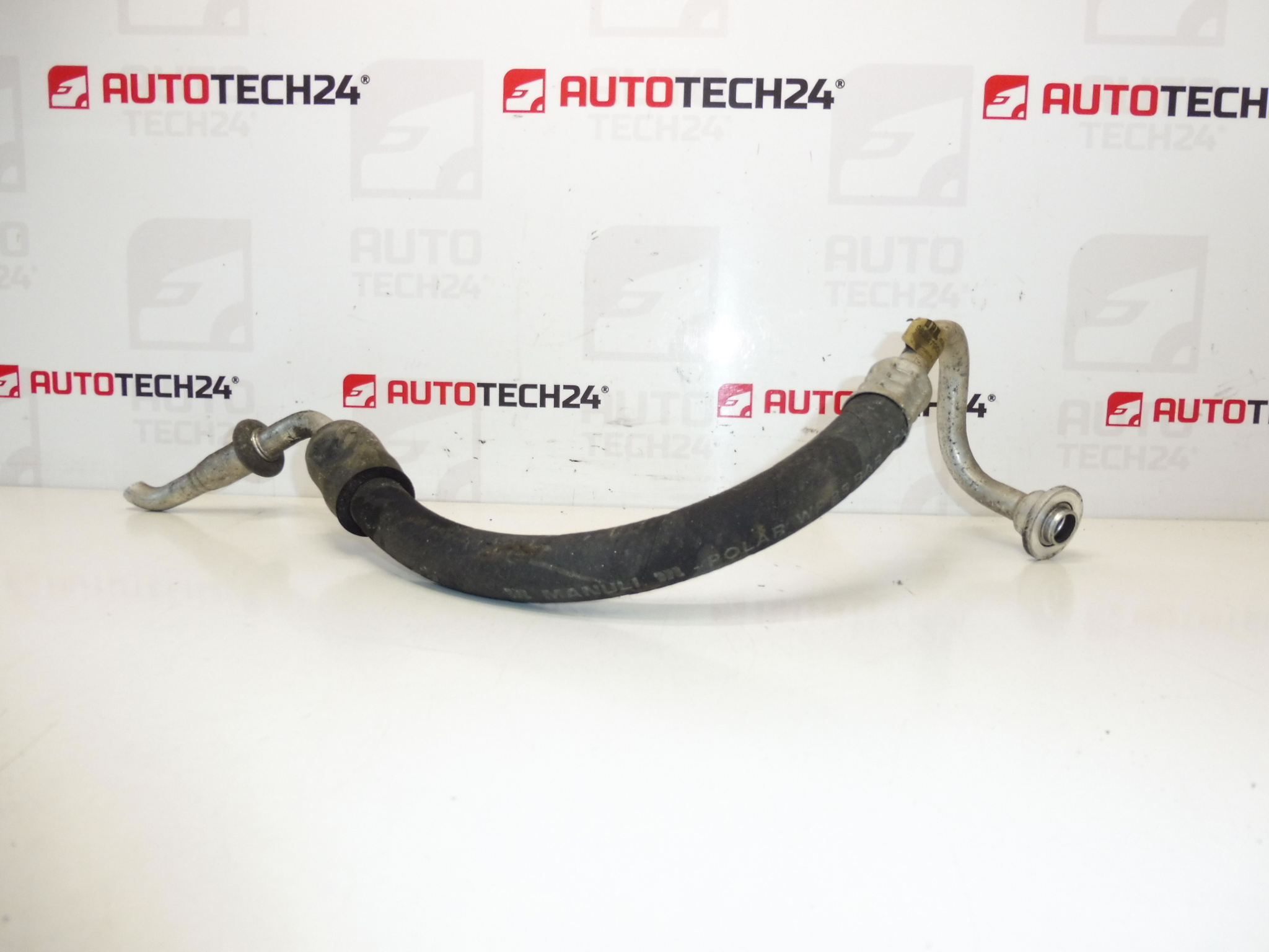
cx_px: 634
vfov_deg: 56.8
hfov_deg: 71.6
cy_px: 476
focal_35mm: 24
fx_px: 880
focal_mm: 4.3
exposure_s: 1/125
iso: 200
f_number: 3.5
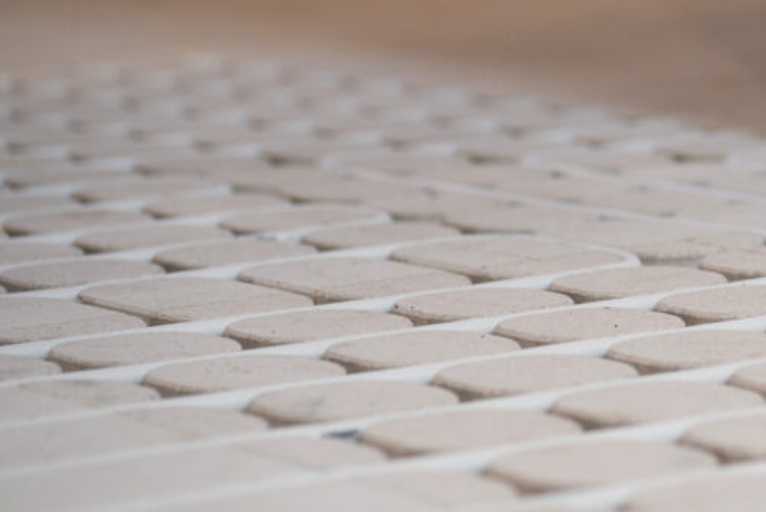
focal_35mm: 175
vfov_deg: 7.8
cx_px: 775
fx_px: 3726
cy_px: 138
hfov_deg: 11.6
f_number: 3.5
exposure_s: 1/50
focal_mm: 85
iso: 500
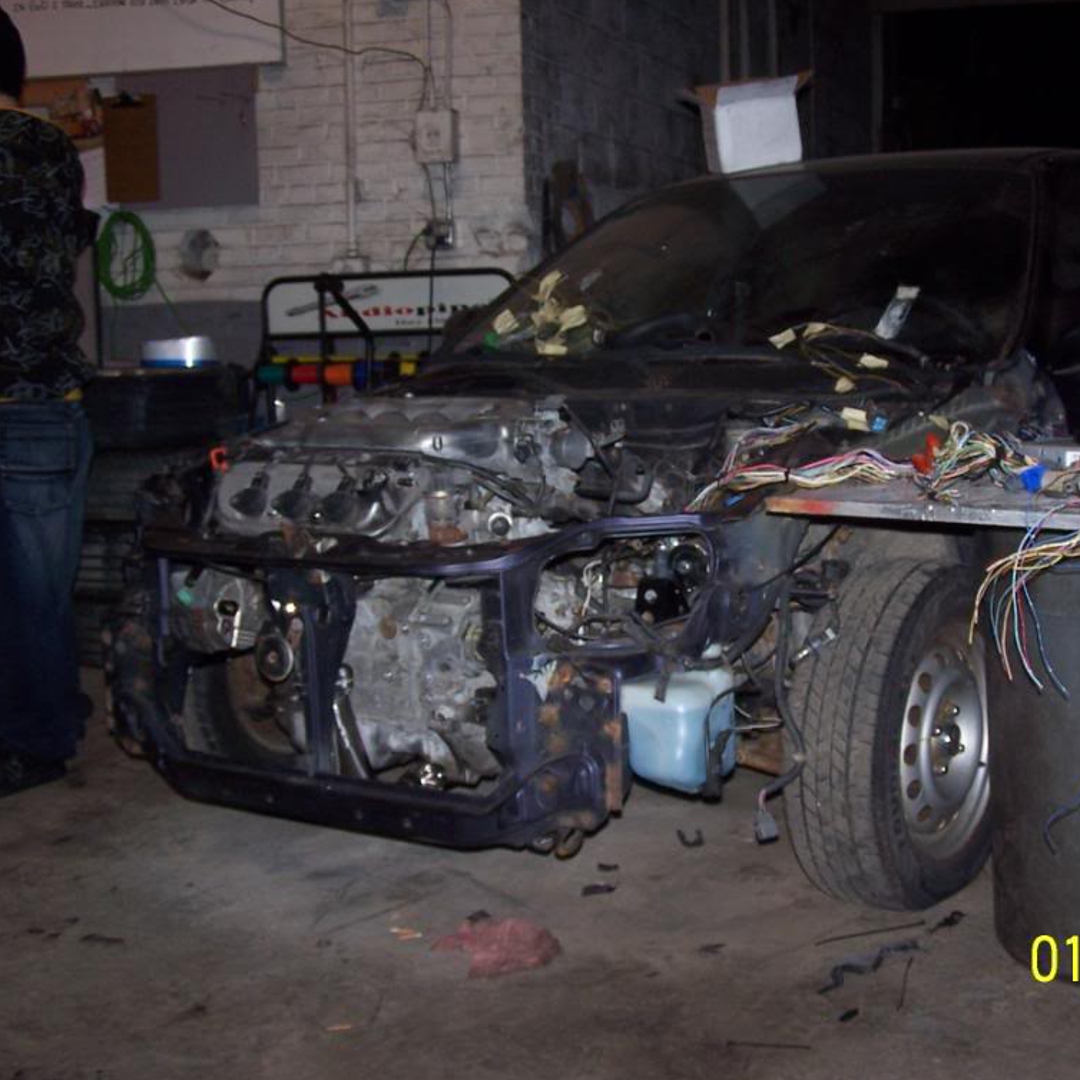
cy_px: 546
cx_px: 683
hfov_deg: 35.1
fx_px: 1694
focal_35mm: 48
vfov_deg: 35.4
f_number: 2.8
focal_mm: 6.7
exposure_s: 1/60
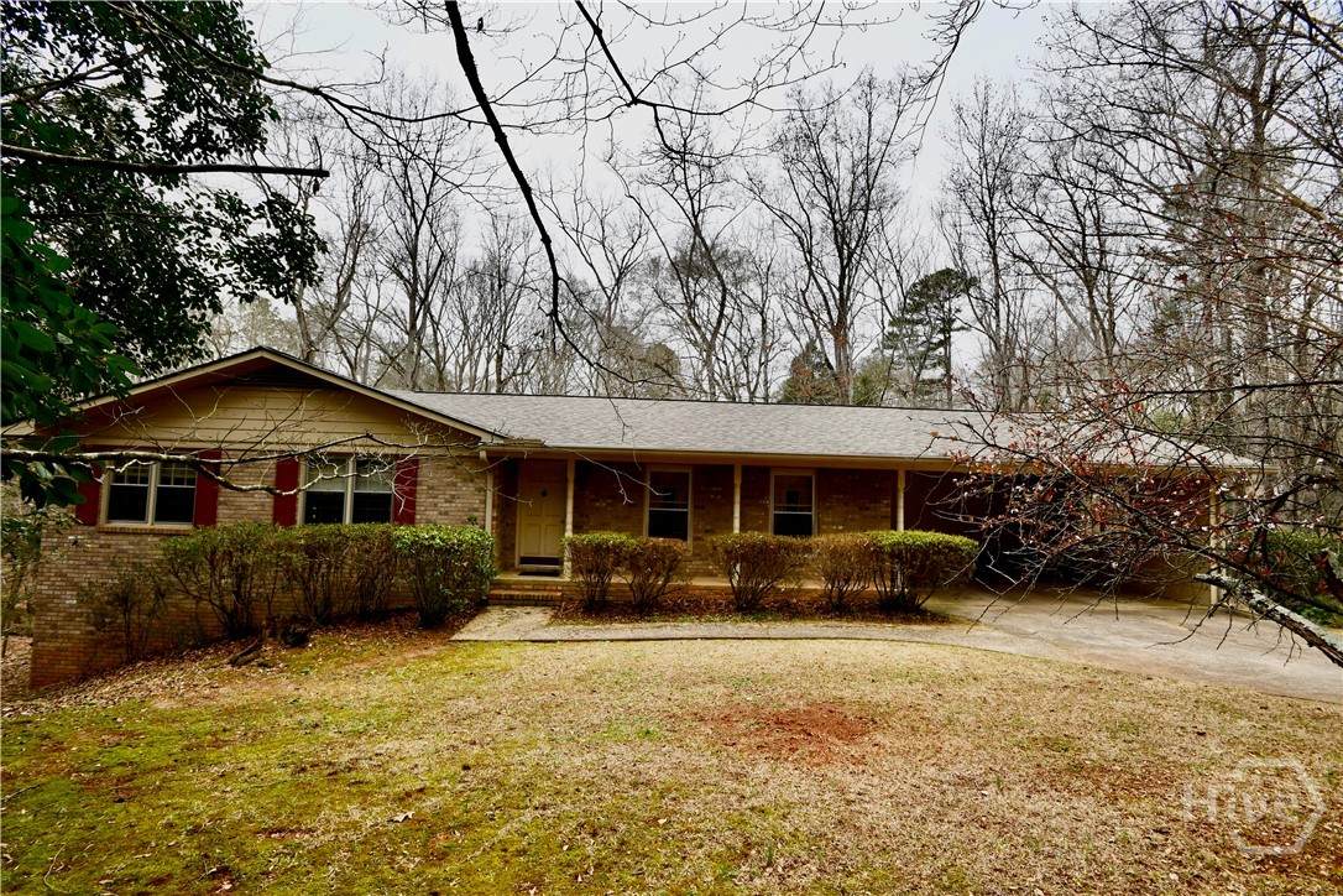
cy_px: 448
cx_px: 672
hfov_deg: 100.4
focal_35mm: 15
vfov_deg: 77.3
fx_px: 560
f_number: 8
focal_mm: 10
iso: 200
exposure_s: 1/250
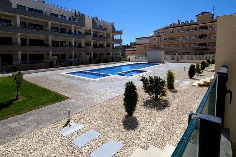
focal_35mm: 15
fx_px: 98
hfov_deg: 100.4
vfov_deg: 77.3
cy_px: 78
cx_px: 118
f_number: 14
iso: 80
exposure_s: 1/125
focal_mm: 10
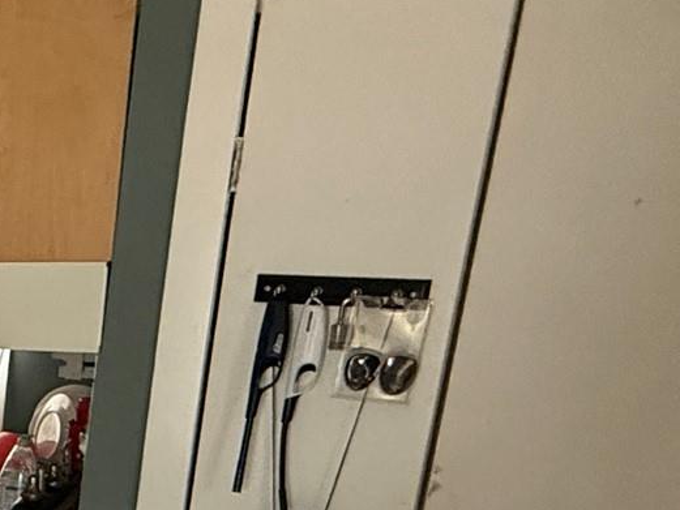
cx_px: -343
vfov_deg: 25.3
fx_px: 1081
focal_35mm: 55
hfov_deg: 25.8
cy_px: 513
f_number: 2.2
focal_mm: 2.22
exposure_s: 1/60
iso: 640
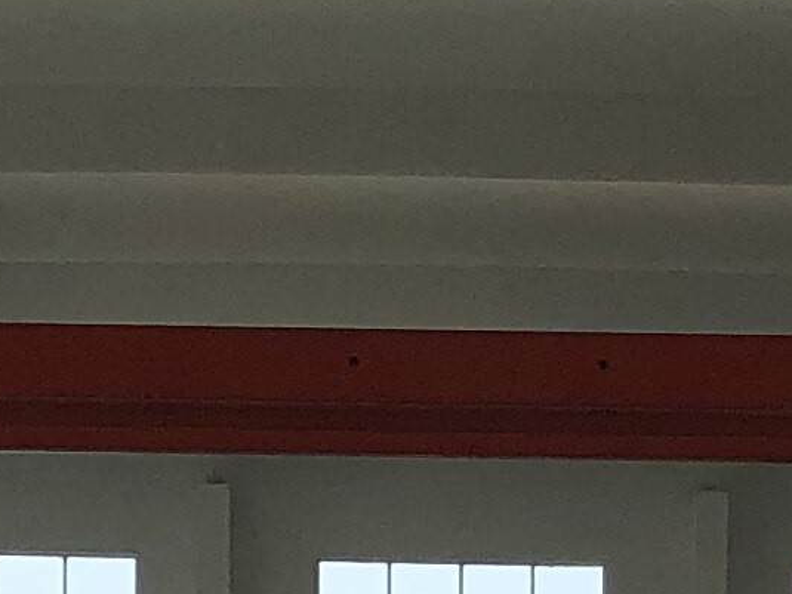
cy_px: 1748
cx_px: 570
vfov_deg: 6.5
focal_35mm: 211
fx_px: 4827
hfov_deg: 9.4
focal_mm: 4
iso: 20
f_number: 1.8
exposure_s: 1/750
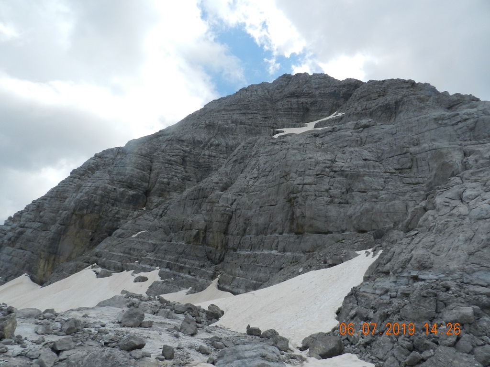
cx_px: 245
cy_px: 184
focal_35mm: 23
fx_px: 326
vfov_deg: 58.9
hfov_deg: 73.9
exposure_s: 1/800
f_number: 5
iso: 160
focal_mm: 4
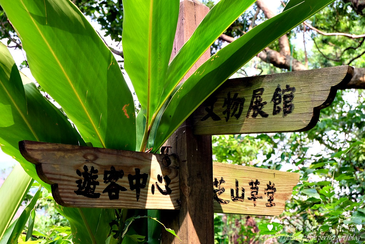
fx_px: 639
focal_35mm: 63
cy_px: 122
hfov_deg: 31.9
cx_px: 182
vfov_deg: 21.6
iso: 800
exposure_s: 1/150
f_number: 9
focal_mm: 41.8
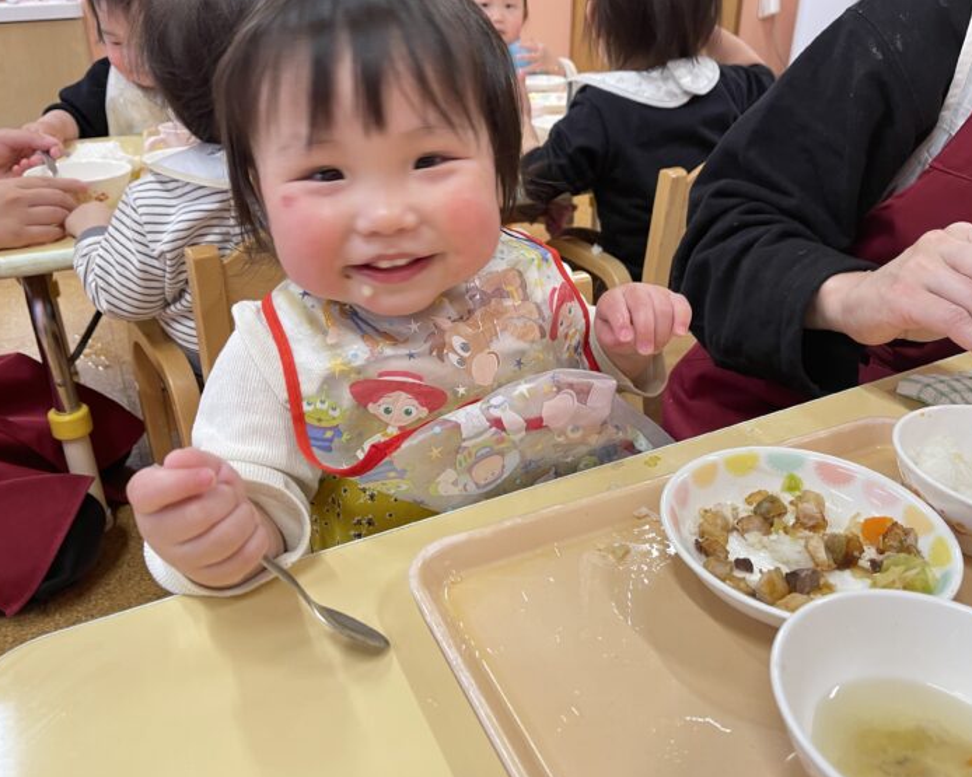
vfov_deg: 53.2
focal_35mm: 27
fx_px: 777
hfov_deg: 64.1
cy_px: 379
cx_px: 499
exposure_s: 1/60
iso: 100
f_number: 1.6
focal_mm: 5.1
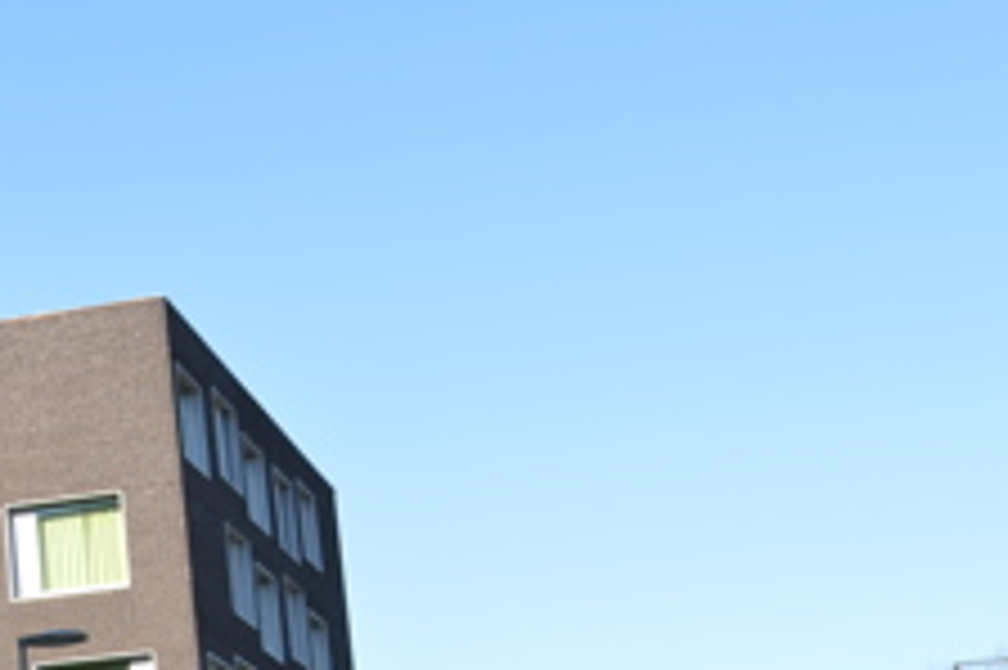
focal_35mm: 100
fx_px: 2807
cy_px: 353
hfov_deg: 19.0
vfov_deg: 13.6
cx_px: -252
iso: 100
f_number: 7.1
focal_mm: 25
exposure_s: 1/200
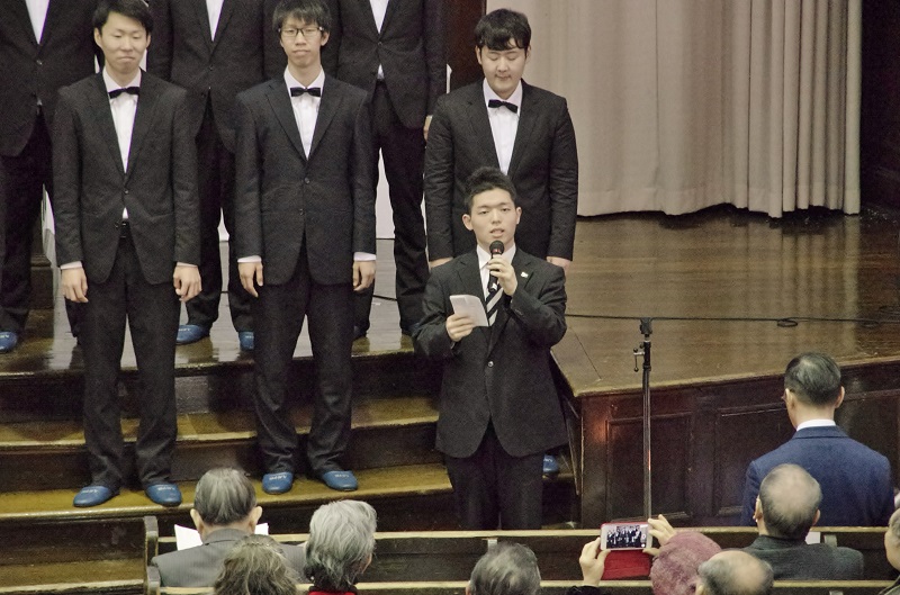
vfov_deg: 6.7
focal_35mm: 202
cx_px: 450
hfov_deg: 10.2
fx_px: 5049
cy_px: 298
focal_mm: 135
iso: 6400
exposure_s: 1/80
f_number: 6.3
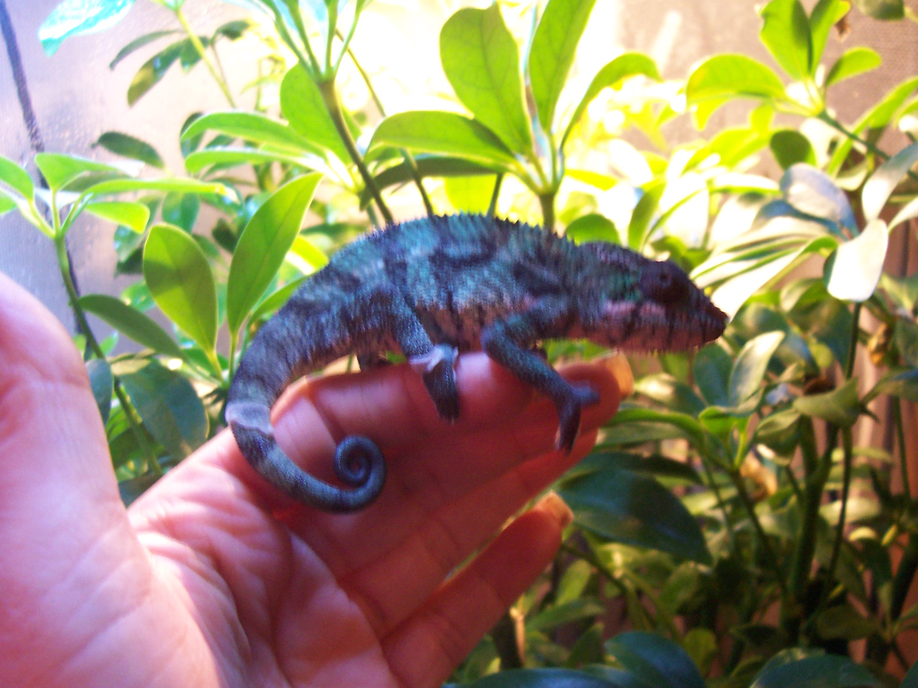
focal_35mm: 37
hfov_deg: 50.1
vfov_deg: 38.7
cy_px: 344
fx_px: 981
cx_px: 459
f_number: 2.8
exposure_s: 1/8
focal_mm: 5.6
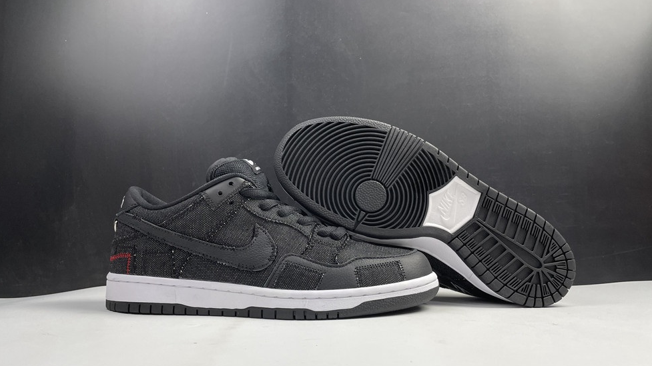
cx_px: 326
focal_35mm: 29
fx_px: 501
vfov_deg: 40.1
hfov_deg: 66.1
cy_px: 209
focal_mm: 4.2
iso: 64
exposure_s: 1/100
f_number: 1.6
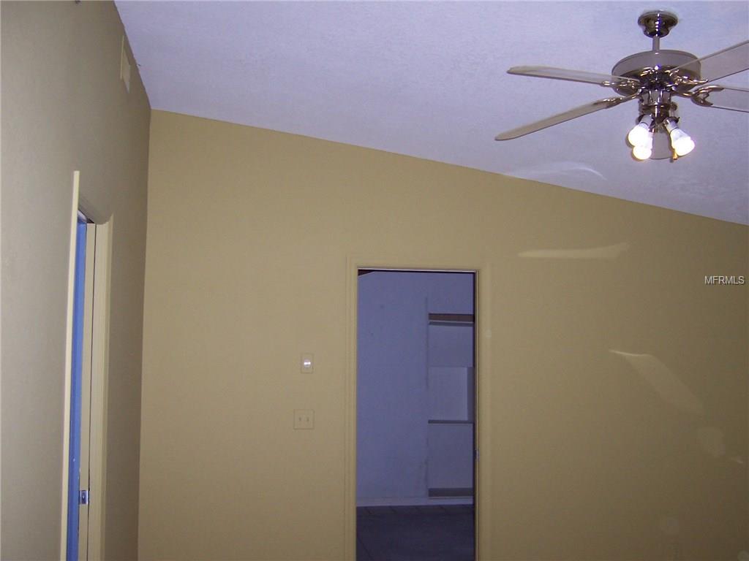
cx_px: 374
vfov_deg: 39.7
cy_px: 280
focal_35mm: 36
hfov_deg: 51.4
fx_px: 779
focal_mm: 5.6
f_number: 2.8
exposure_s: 1/500
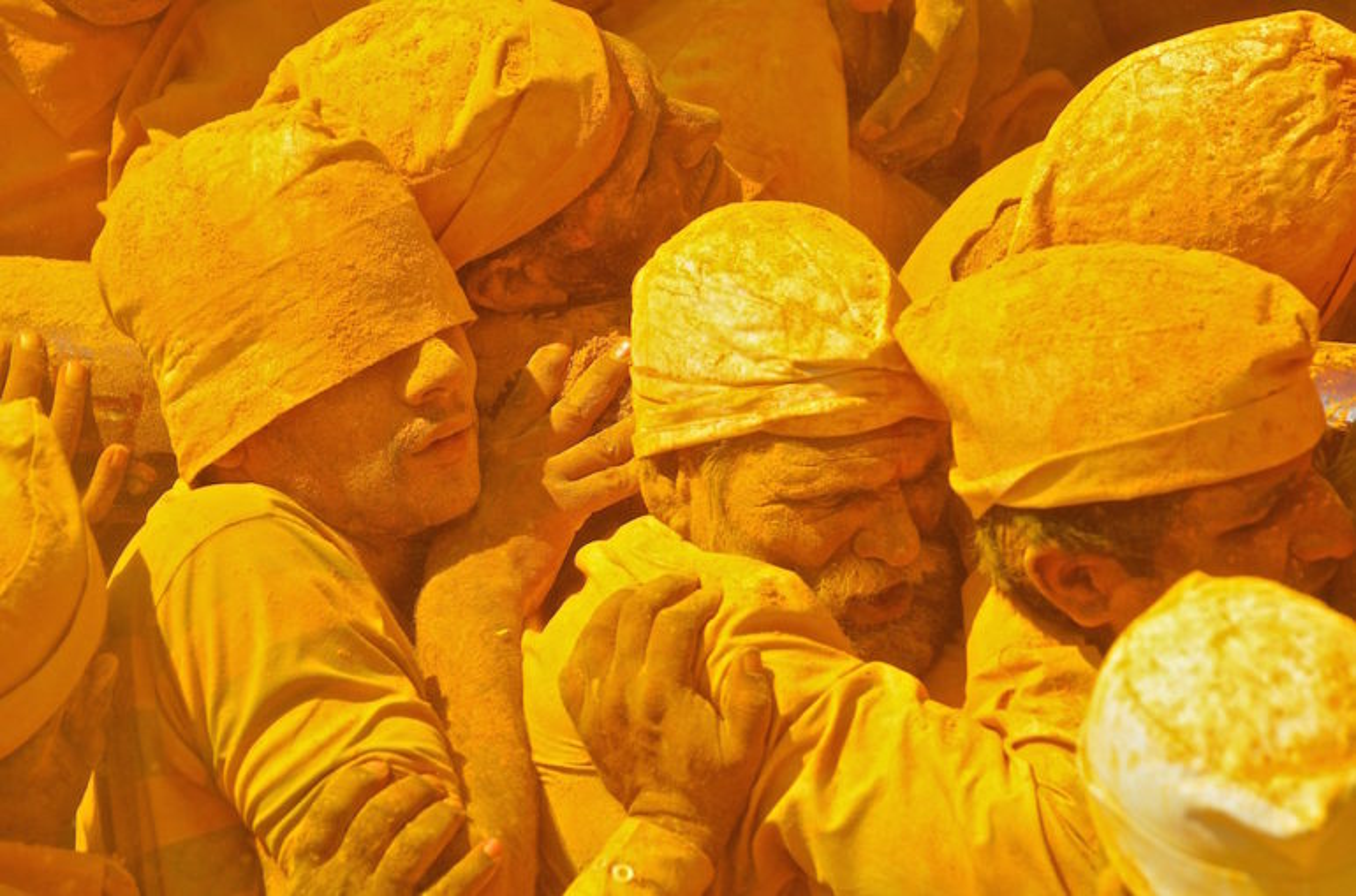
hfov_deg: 6.0
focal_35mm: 345
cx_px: 678
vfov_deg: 4.0
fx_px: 12960
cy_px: 448
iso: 180
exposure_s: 1/800
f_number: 5.3
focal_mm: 230
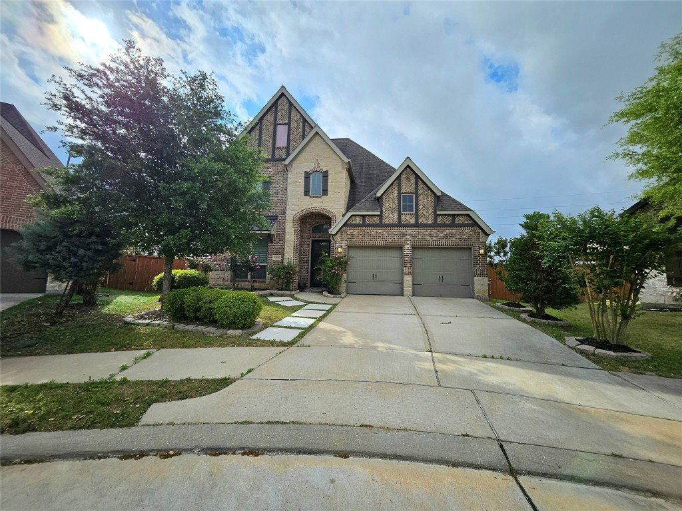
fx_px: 256
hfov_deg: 106.2
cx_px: 341
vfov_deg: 89.9
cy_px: 256
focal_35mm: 13
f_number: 2.2
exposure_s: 1/2500
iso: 32
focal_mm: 1.74
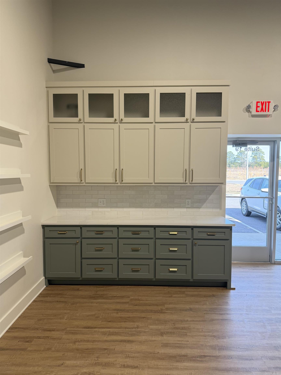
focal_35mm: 24
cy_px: 188
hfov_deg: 56.8
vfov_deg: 71.6
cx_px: 140
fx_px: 260
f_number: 1.78
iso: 80
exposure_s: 1/183
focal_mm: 6.76
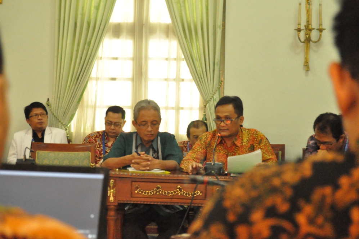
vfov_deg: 16.5
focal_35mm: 82
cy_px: 120
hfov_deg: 24.6
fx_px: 822
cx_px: 180
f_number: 5.6
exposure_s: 1/40
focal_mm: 55
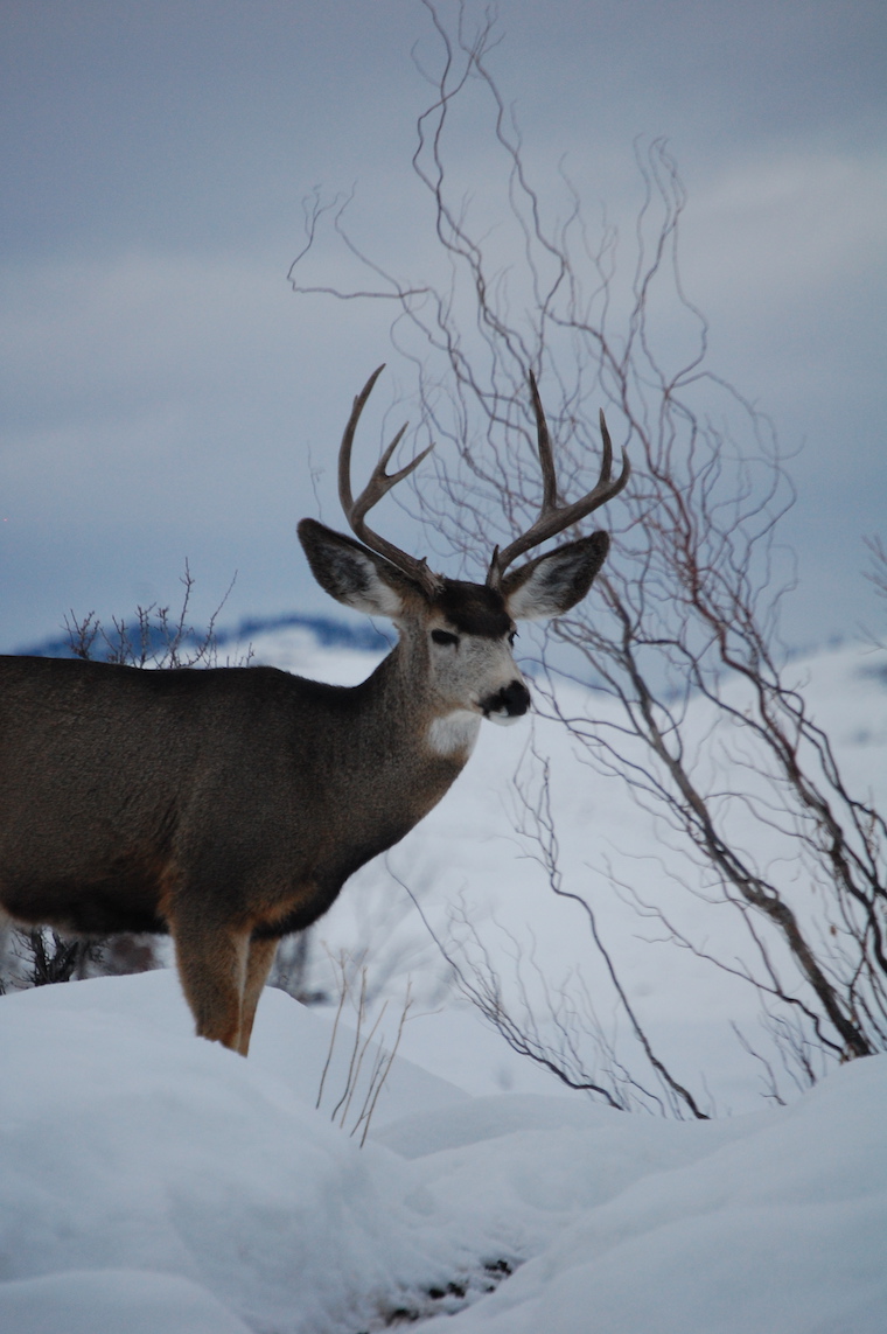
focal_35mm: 300
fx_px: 11107
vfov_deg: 6.9
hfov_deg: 4.6
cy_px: 667
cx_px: 444
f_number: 5.6
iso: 800
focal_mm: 200
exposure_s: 1/320
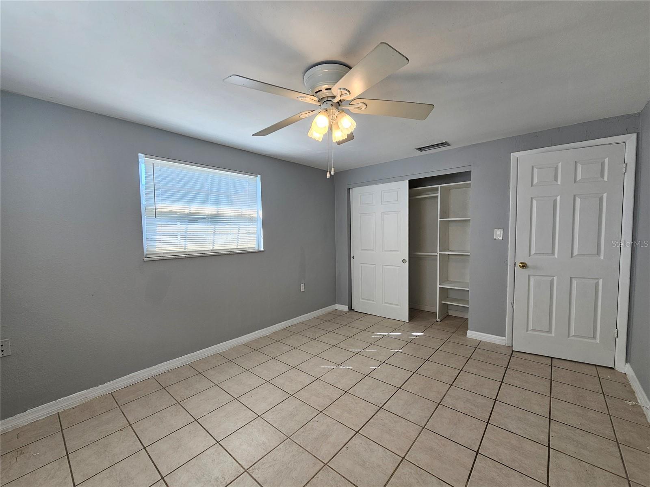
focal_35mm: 13
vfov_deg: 89.9
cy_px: 244
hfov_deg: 106.2
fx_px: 244
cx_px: 325
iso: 50
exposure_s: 1/60
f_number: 2.2
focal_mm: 2.2
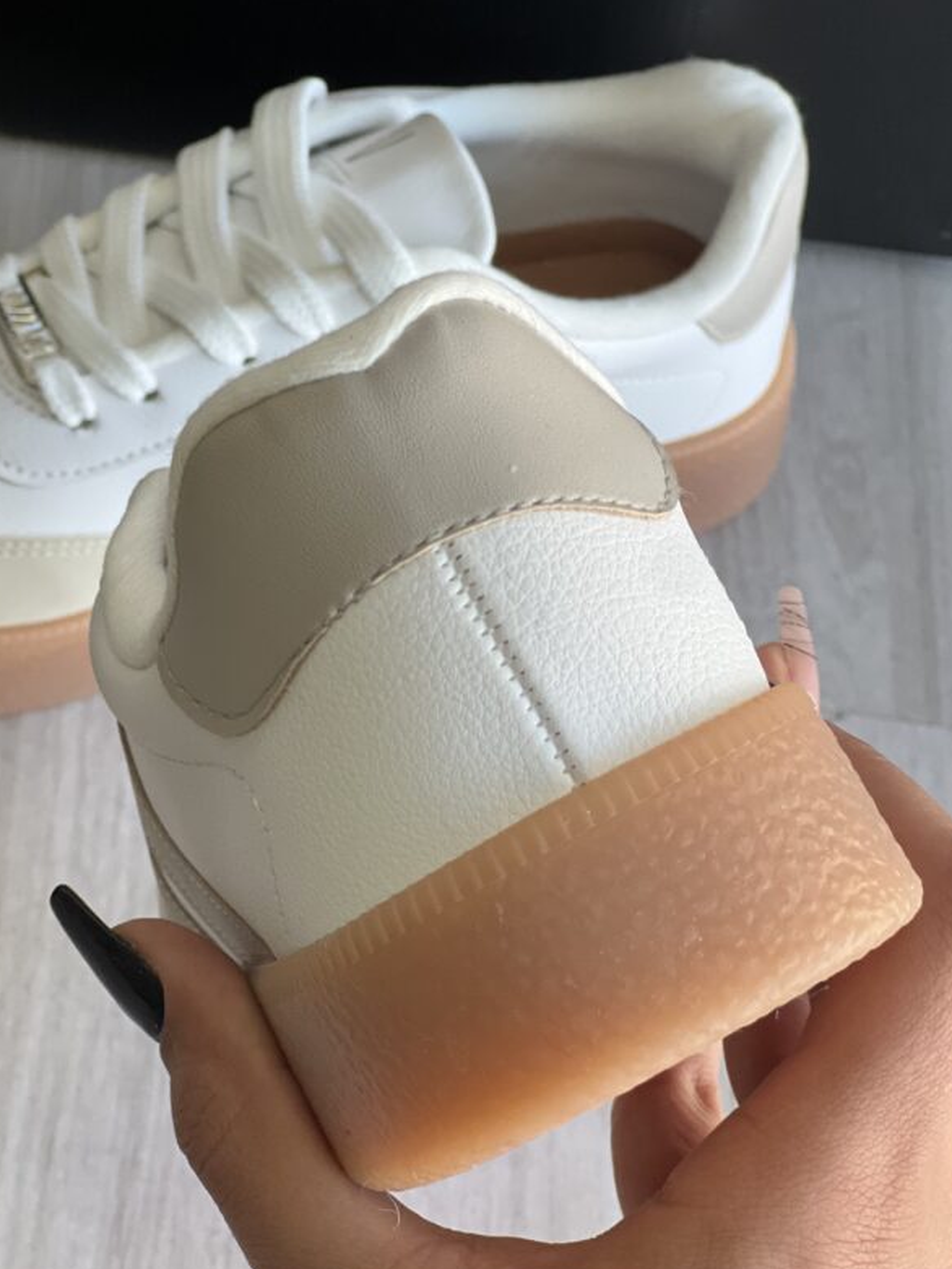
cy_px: 568
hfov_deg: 16.1
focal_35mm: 92
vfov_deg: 21.3
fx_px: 3373
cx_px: 427
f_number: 2.8
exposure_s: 1/120
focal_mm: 9
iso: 125
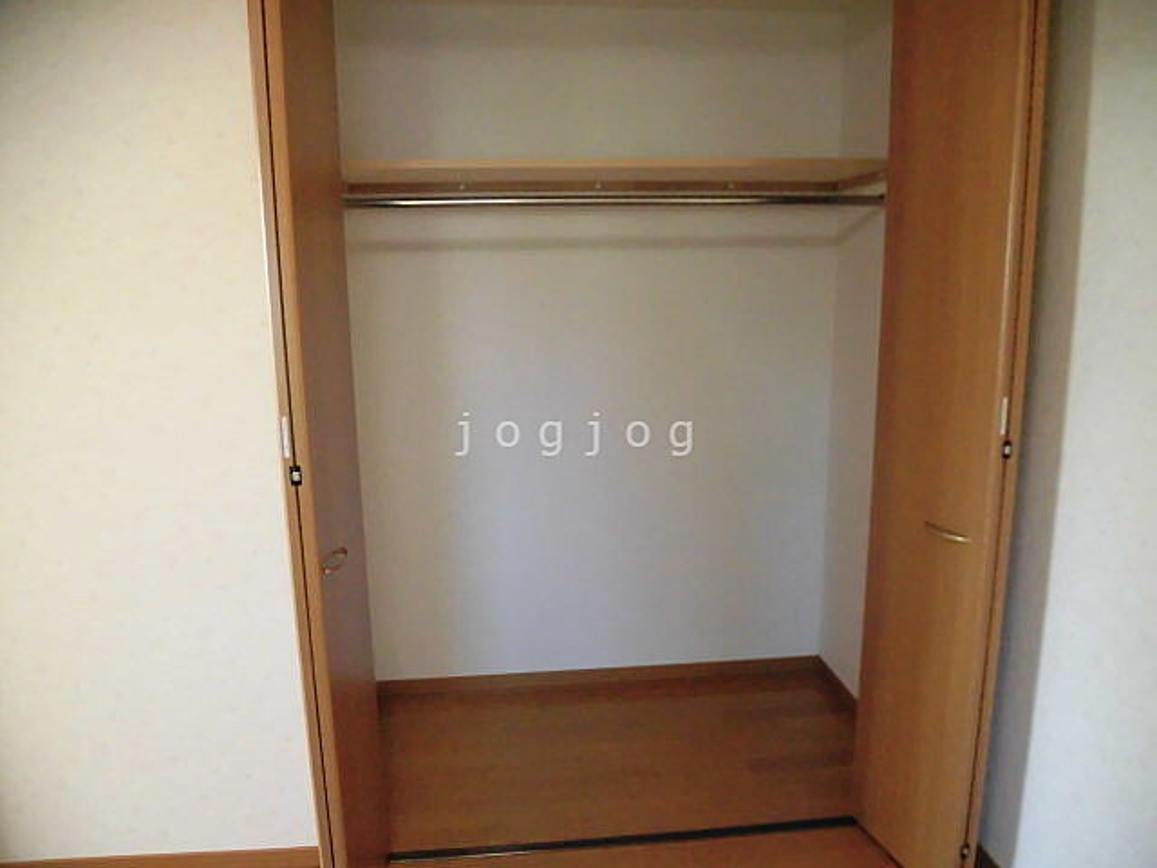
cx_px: 578
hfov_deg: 71.6
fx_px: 802
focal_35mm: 24
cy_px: 434
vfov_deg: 56.8
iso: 800
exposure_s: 1/125
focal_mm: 4.3
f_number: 3.1
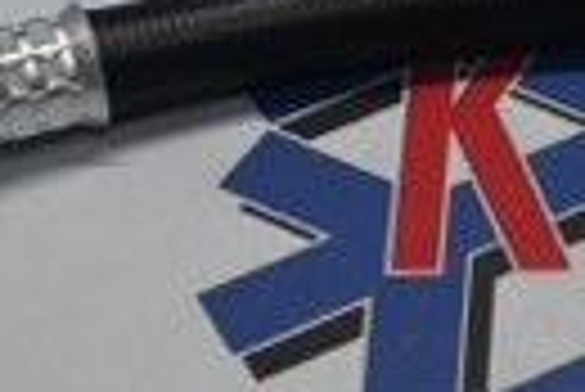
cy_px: 9
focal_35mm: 210
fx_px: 3424
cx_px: 760
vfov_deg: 6.5
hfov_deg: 9.6
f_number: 4.8
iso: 560
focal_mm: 30.5
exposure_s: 1/125
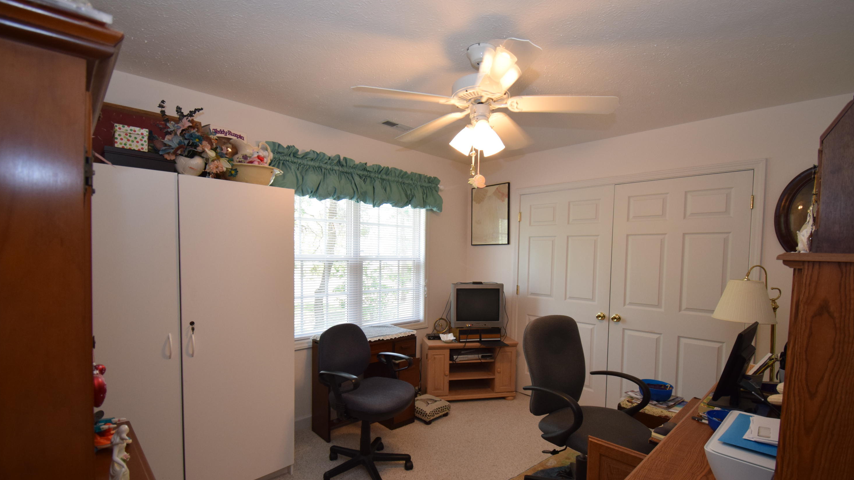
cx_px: 427
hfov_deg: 99.4
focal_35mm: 16
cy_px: 271
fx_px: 362
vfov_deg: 66.8
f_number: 5
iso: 800
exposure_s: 1/100
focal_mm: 10
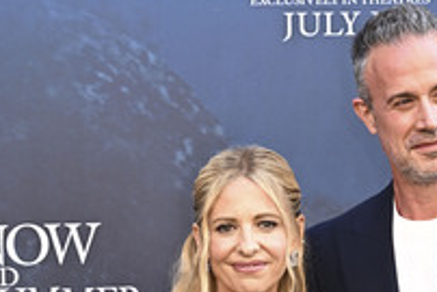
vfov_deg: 8.8
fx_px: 1895
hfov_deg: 13.1
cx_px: 347
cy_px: 286
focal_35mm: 156
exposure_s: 1/200
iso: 640
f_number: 5.6
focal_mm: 70
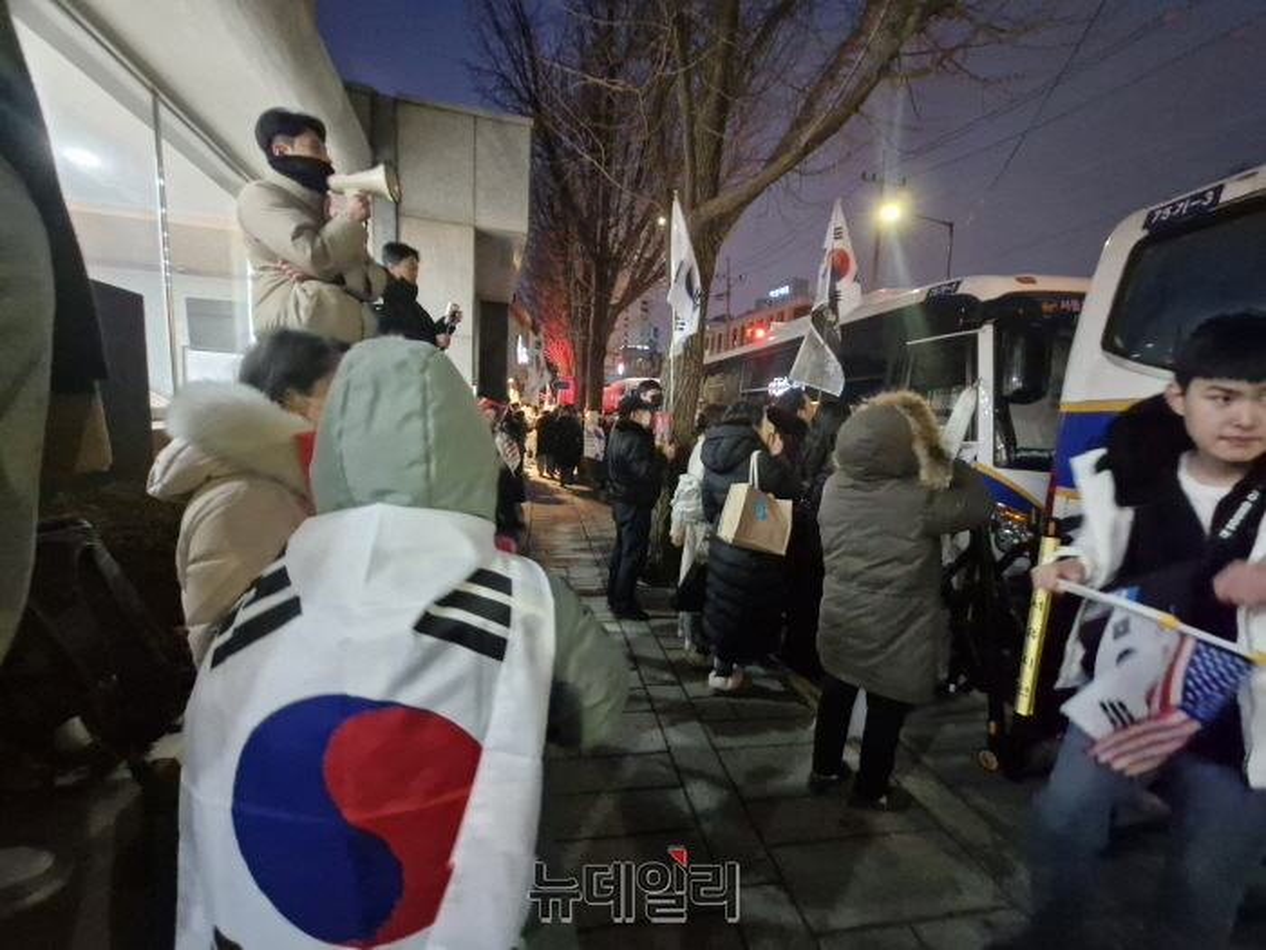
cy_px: 475
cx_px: 633
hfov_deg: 106.2
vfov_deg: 89.9
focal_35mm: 13
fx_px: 475
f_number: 2.2
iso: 1600
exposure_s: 1/24
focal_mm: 1.74
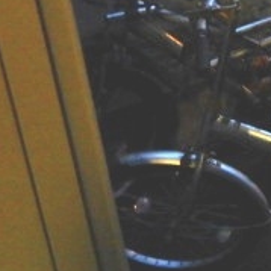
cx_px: 483
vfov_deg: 22.4
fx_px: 673
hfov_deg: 18.2
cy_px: 47
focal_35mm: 76
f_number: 2.8
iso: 800
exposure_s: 1/4
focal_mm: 4.3
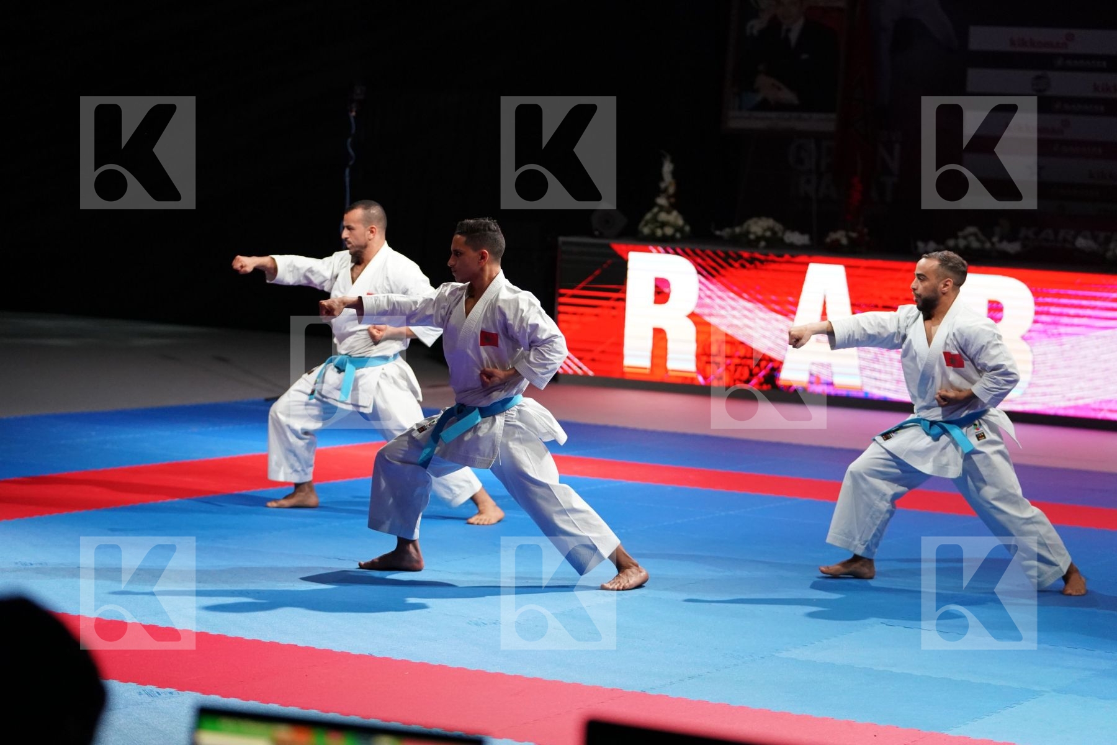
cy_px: 372
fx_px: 3009
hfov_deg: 21.0
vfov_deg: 14.1
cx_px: 558
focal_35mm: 97
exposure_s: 1/1000
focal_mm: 97
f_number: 2.8
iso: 4000
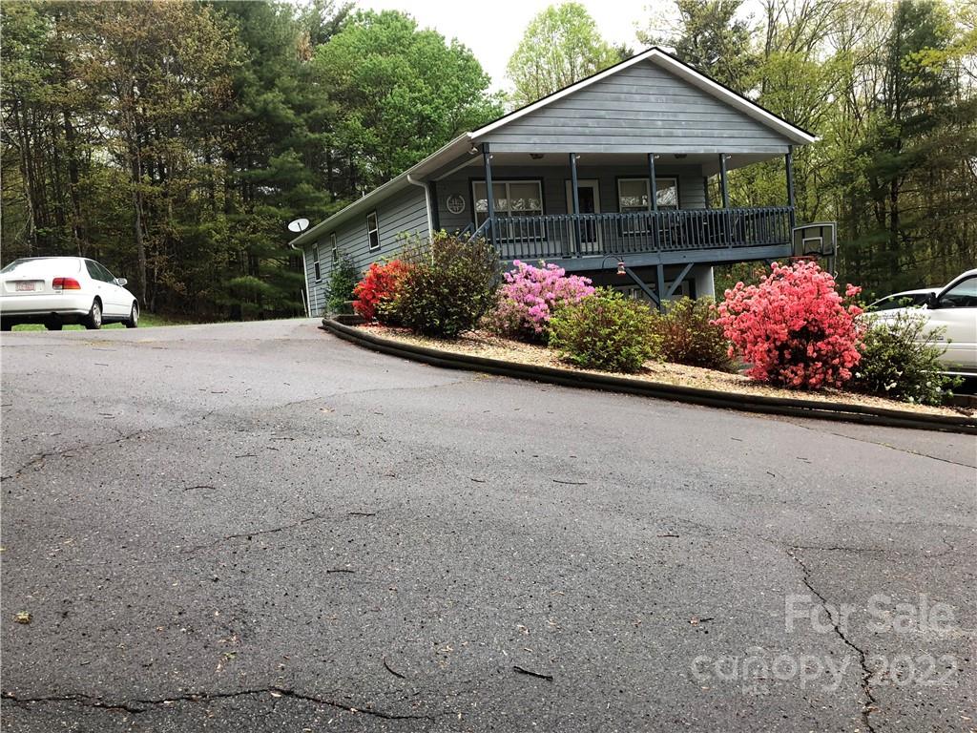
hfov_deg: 61.7
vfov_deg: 48.2
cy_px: 366
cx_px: 488
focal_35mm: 29
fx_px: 818
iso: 25
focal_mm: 3.99
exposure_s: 1/40
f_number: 1.8
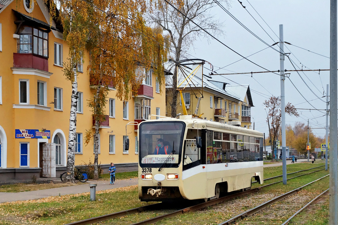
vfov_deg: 23.1
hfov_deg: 34.2
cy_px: 124
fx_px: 550
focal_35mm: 59
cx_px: 165
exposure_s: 1/320
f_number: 4.5
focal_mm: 35
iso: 800
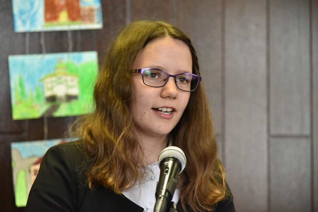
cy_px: 106
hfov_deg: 17.1
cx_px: 159
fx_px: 1060
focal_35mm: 120
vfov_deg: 11.4
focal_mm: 120
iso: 8000
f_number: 4.5
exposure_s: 1/320
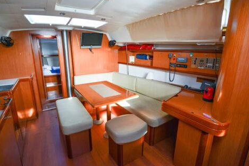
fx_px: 124
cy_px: 82
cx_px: 120
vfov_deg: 67.3
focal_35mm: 18
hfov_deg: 90.0
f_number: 4.5
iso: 1000
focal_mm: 17
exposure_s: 1/100
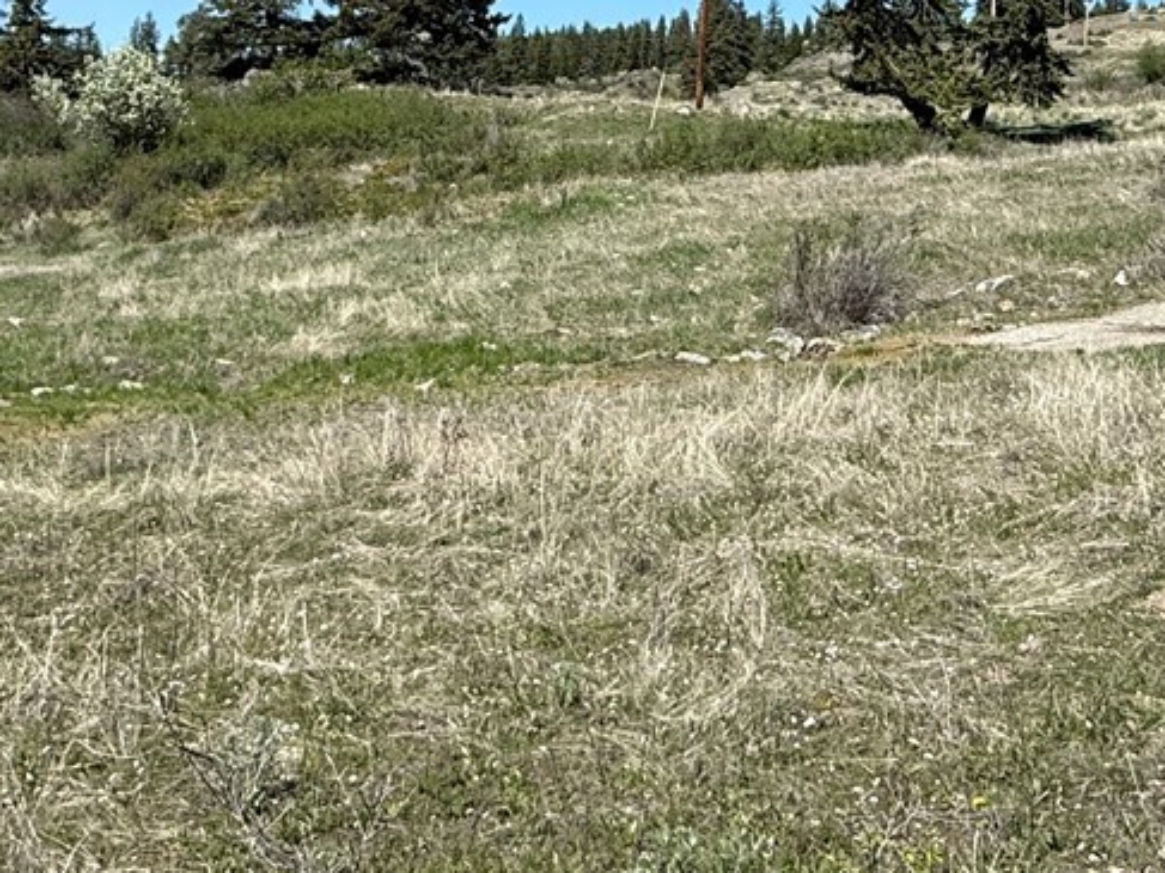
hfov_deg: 41.2
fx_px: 1548
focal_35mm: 46
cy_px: 86
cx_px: 550
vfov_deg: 30.1
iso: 50
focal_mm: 2.22
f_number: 2.2
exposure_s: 1/1961
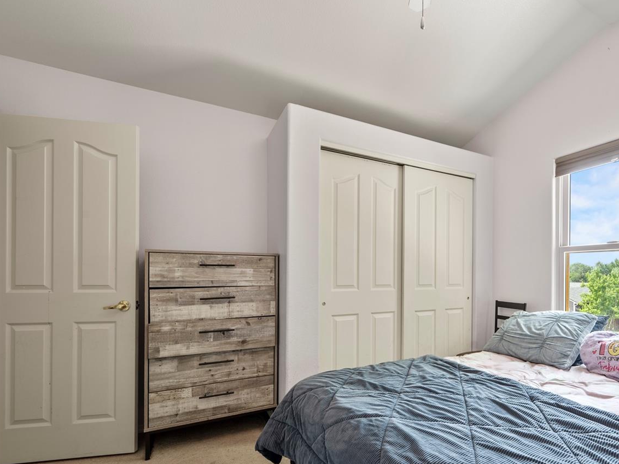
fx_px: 340
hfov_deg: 81.7
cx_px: 414
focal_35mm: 19
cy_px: 268
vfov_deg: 68.3
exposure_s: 1/2.5
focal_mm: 14
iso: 100
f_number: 8
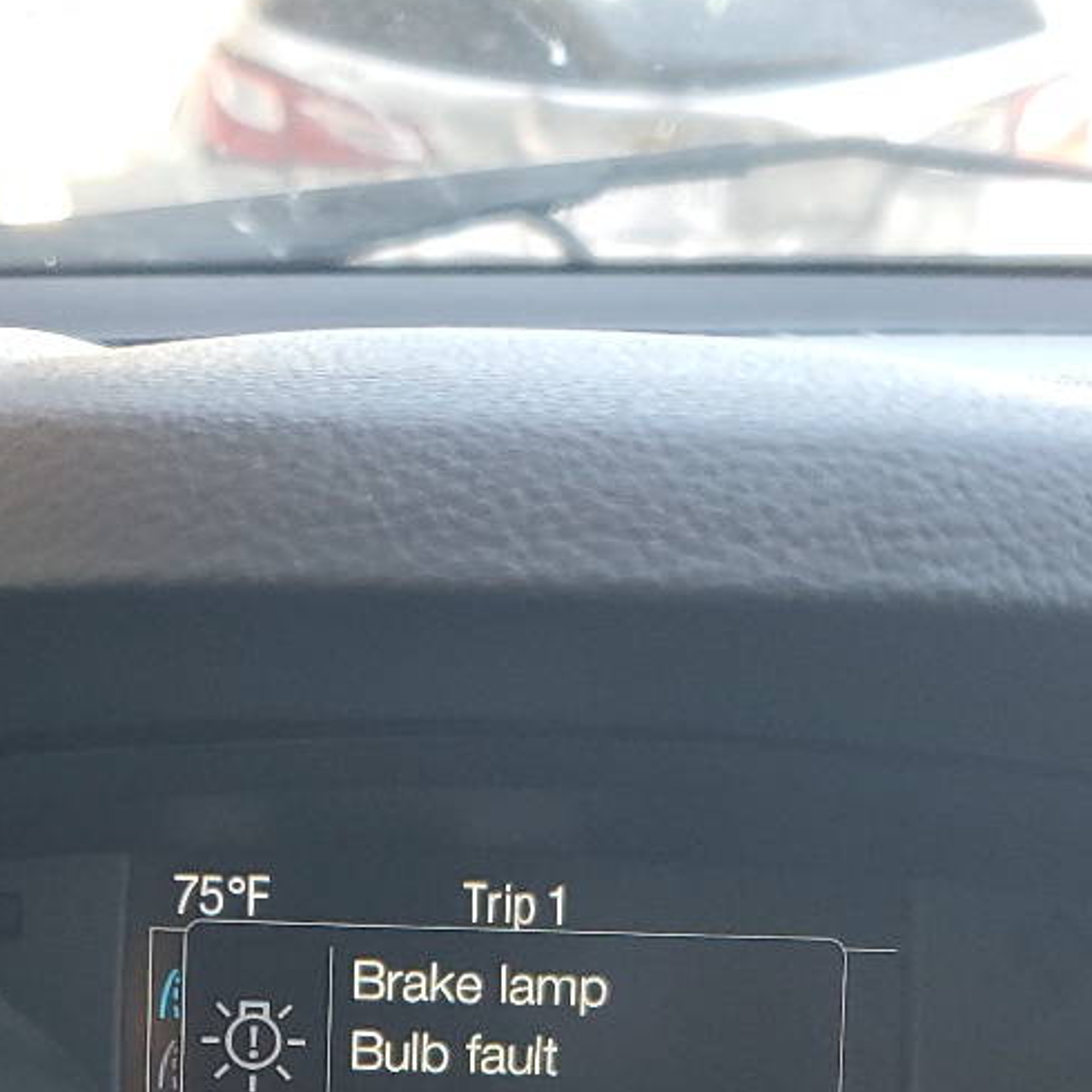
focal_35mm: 75
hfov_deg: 23.0
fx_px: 2677
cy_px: 1112
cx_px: 383
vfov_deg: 22.1
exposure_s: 1/120
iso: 86
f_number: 1.5
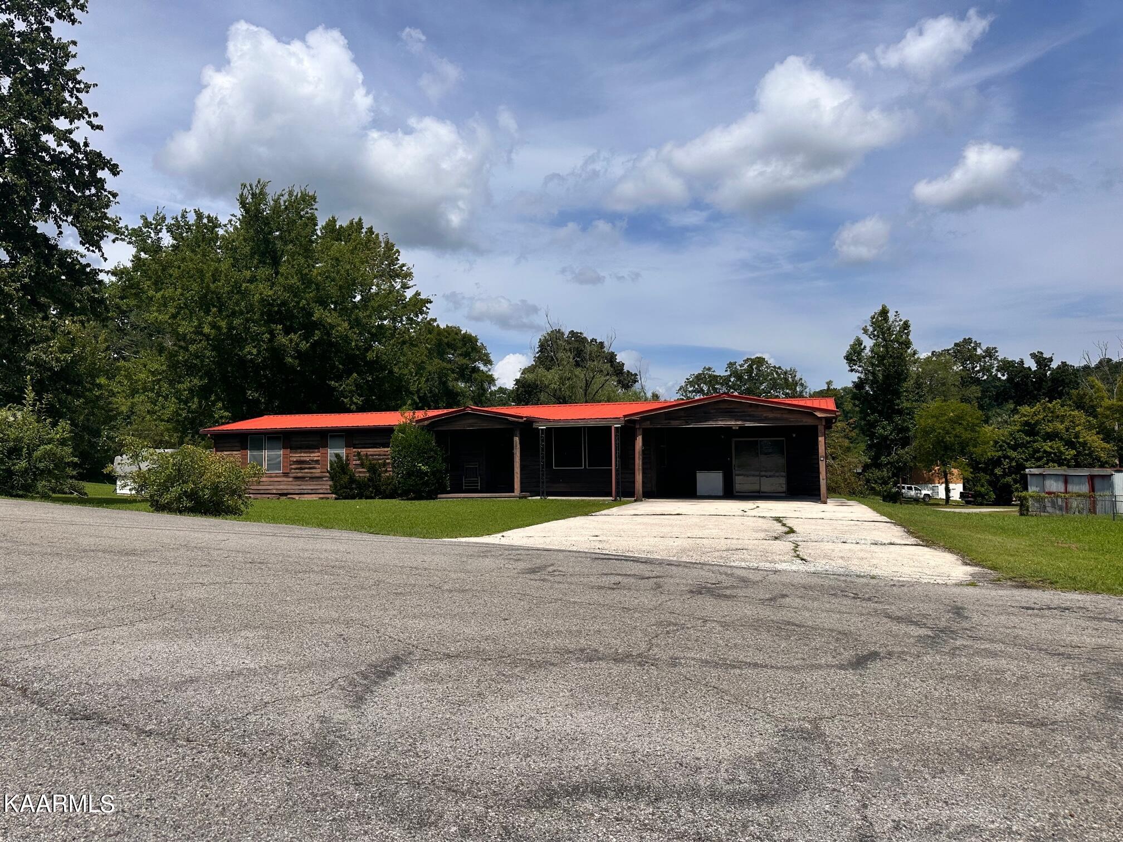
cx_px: 562
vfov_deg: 56.8
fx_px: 779
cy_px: 421
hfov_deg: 71.6
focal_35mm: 24
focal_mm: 6.86
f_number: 1.78
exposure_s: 1/9709
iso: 80
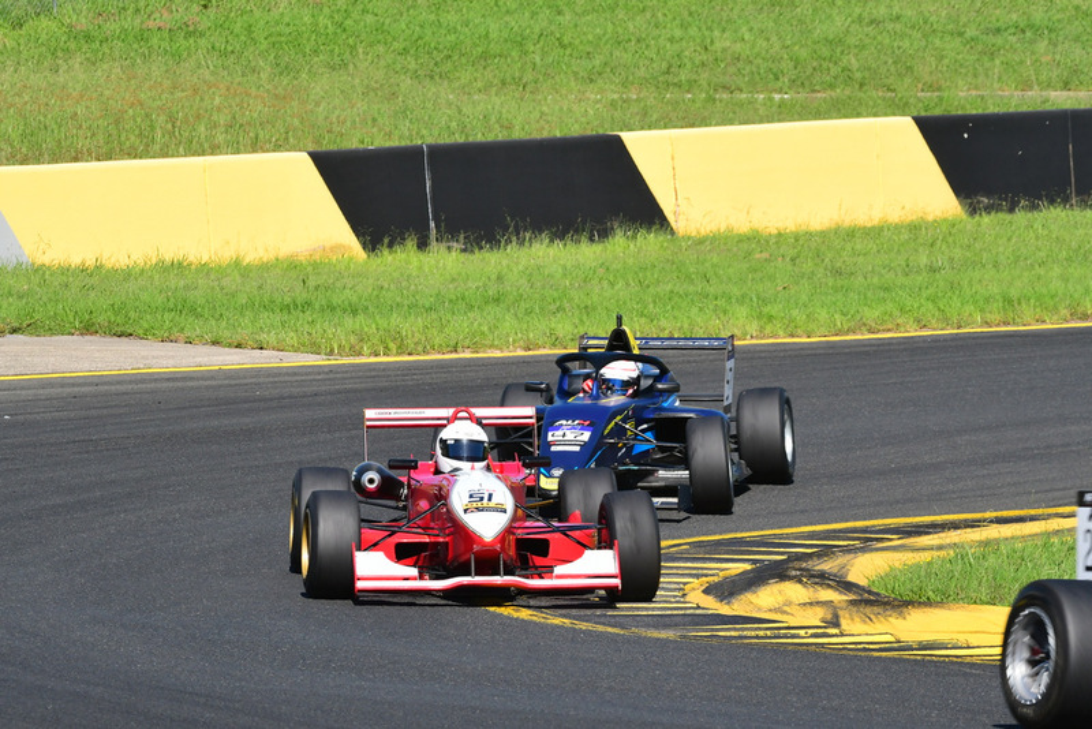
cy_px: 364
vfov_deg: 3.8
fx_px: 10923
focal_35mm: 360
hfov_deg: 5.7
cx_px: 546
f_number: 11
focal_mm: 240
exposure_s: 1/640
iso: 500
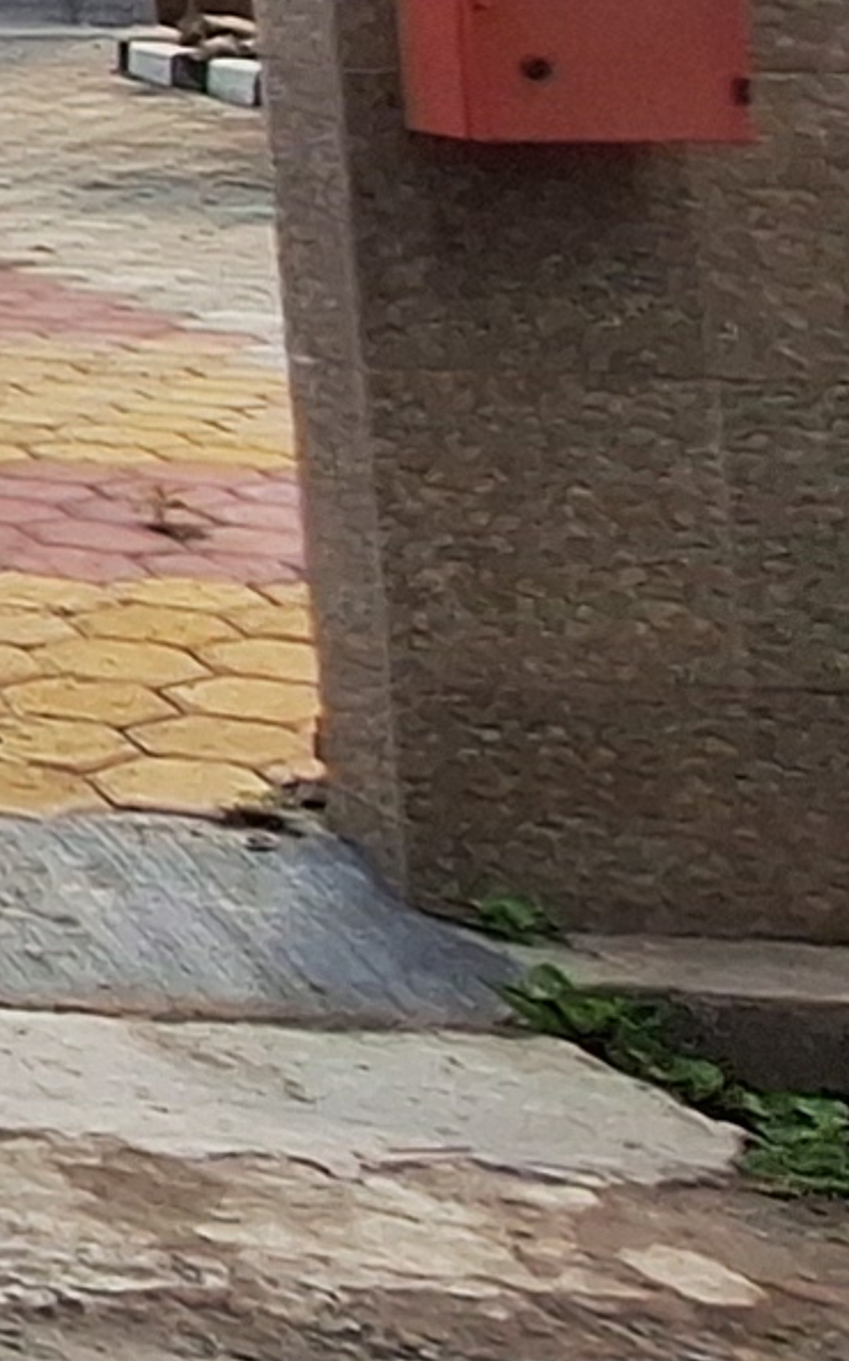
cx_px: -2618
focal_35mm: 93
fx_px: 3447
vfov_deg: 19.8
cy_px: -599
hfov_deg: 7.9
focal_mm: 1.74
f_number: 2.2
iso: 40
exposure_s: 1/3401
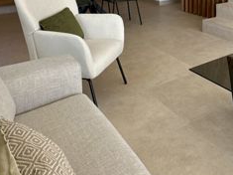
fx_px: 283
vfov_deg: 28.6
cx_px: 202
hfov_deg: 41.8
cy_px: -48
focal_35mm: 42
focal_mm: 2.22
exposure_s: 1/182
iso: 40
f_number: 2.2
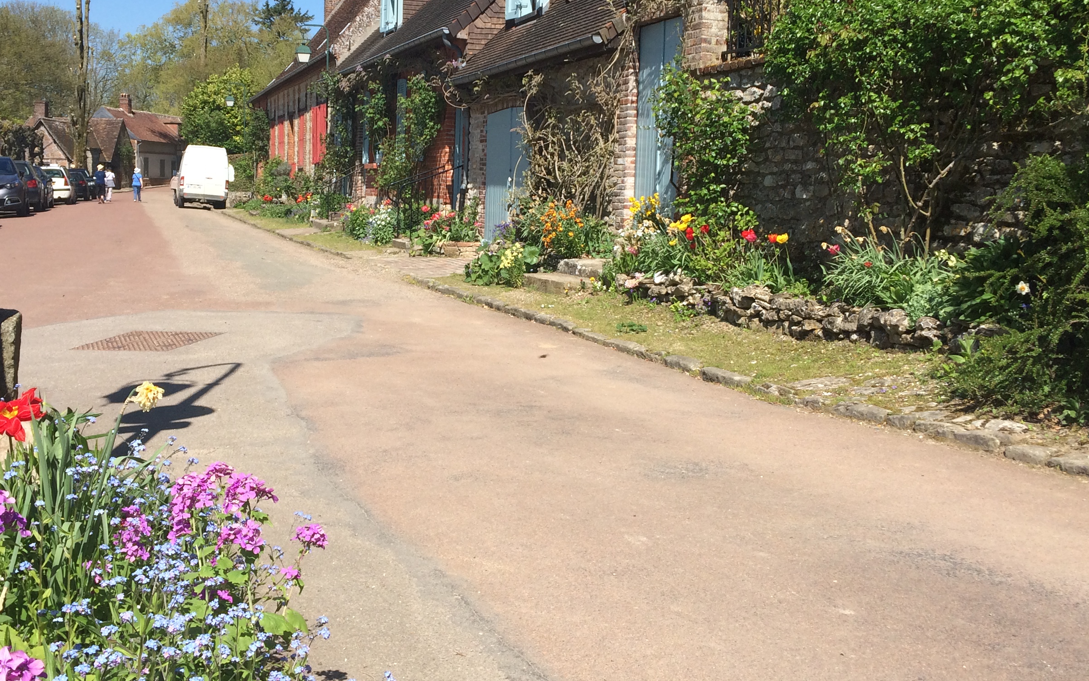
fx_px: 1246
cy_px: 278
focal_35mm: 42
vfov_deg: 30.5
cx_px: 457
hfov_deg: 47.0
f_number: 2.2
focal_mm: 4.15
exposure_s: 1/1866
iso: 32
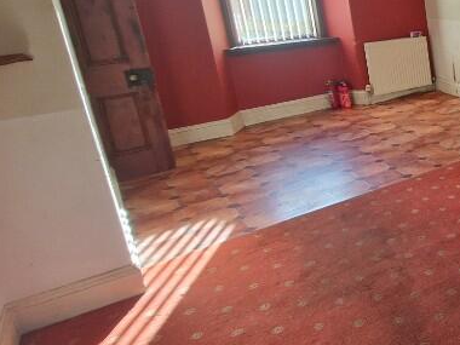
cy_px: 93
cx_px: 614
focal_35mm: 35
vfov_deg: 39.8
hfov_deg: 34.6
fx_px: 465
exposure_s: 1/50
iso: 64
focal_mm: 2.2
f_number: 2.2
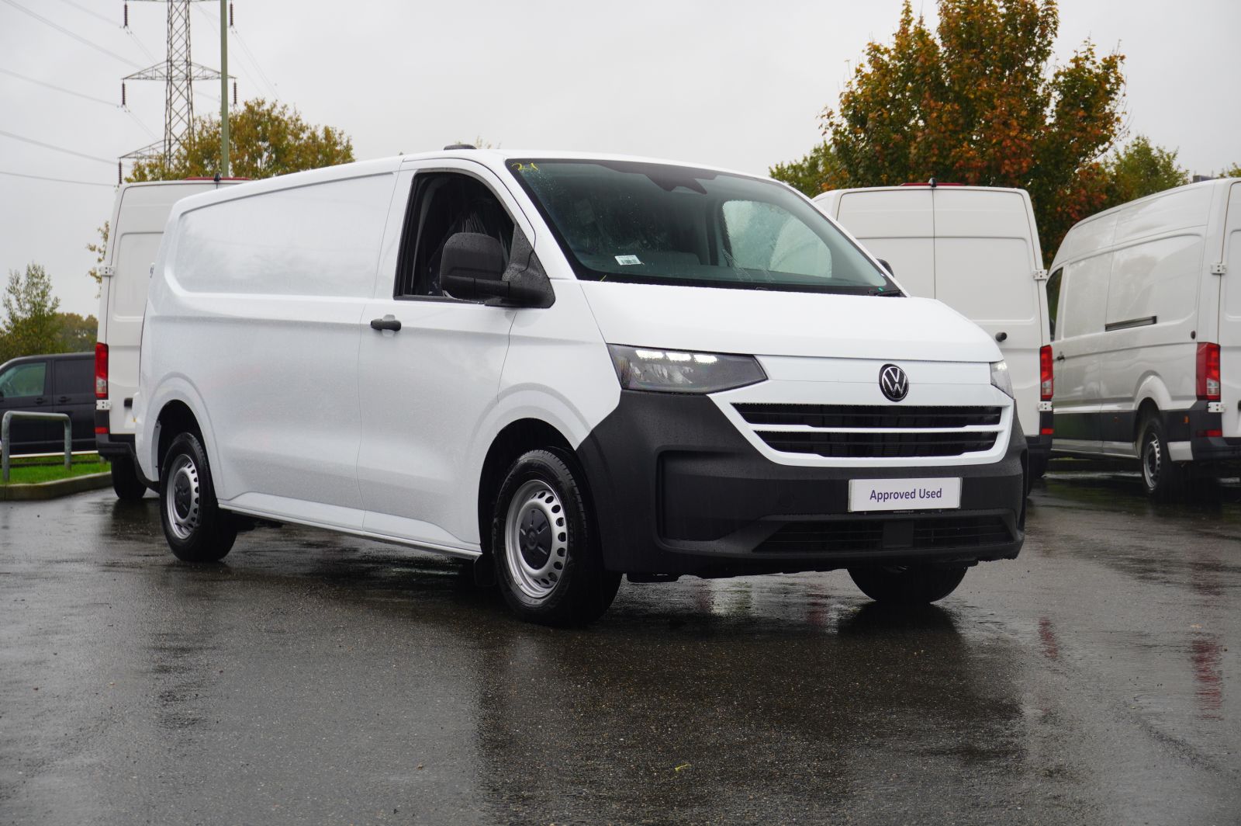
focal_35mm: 57
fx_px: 1963
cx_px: 620
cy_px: 413
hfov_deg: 35.1
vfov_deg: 23.7
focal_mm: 38
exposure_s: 1/60
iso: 200
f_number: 5.6
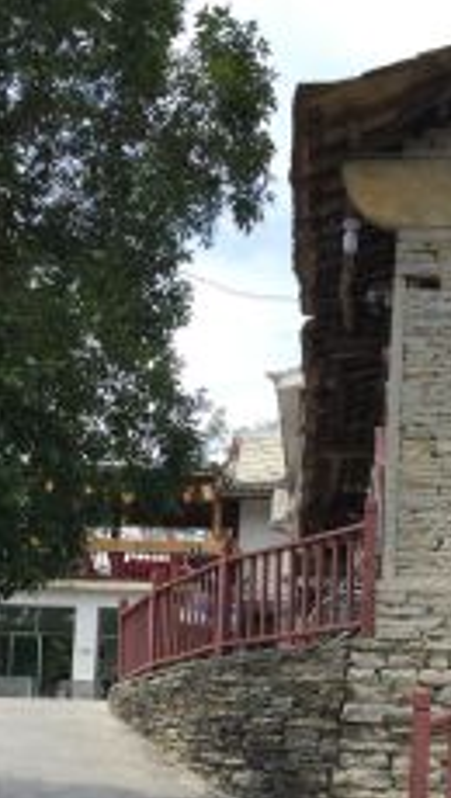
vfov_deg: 33.9
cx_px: 158
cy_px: 684
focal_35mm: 59
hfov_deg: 20.4
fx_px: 1250
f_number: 2.2
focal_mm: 4.15
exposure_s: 1/1099
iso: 32
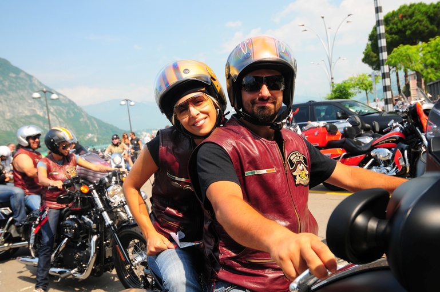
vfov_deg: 43.5
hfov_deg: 62.0
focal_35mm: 30
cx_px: 220
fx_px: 366
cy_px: 146
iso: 200
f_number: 5.6
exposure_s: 1/200
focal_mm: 20
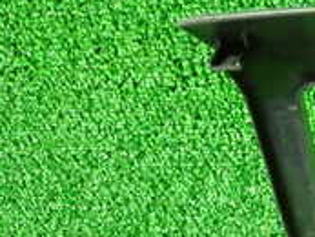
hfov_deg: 16.3
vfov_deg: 13.7
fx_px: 947
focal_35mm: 104
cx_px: 543
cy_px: 315
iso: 800
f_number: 2.3
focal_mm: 5.4
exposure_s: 1/20
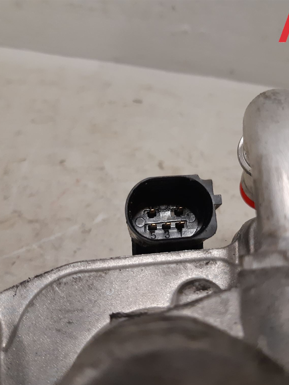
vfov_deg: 52.6
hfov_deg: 40.5
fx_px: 390
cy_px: 194
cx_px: 175
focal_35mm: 35
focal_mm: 3.93
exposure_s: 1/50
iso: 200
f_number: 1.7
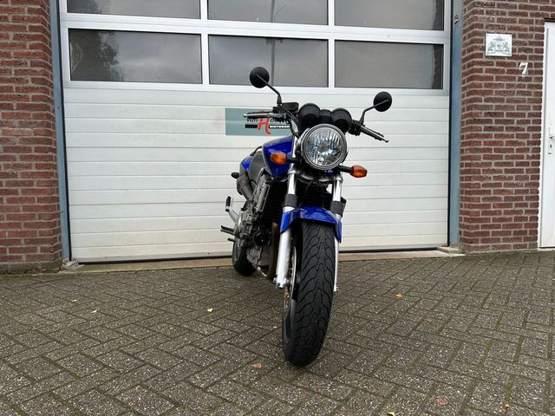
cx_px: 278
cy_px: 208
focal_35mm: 24
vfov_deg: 56.8
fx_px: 385
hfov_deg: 71.6
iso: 80
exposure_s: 1/714
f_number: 1.78
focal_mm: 6.86
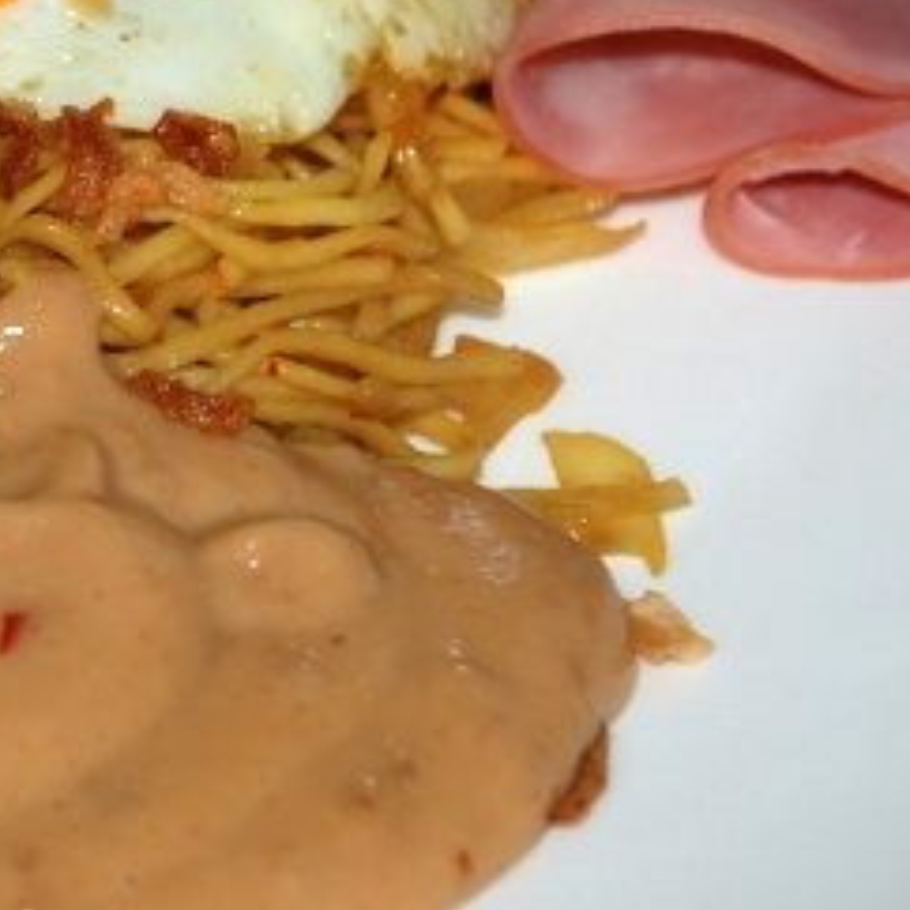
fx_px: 8804
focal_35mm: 296
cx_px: -282
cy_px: -8
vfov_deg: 5.9
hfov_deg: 5.9
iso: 160
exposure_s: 1/60
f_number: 5.6
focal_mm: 70
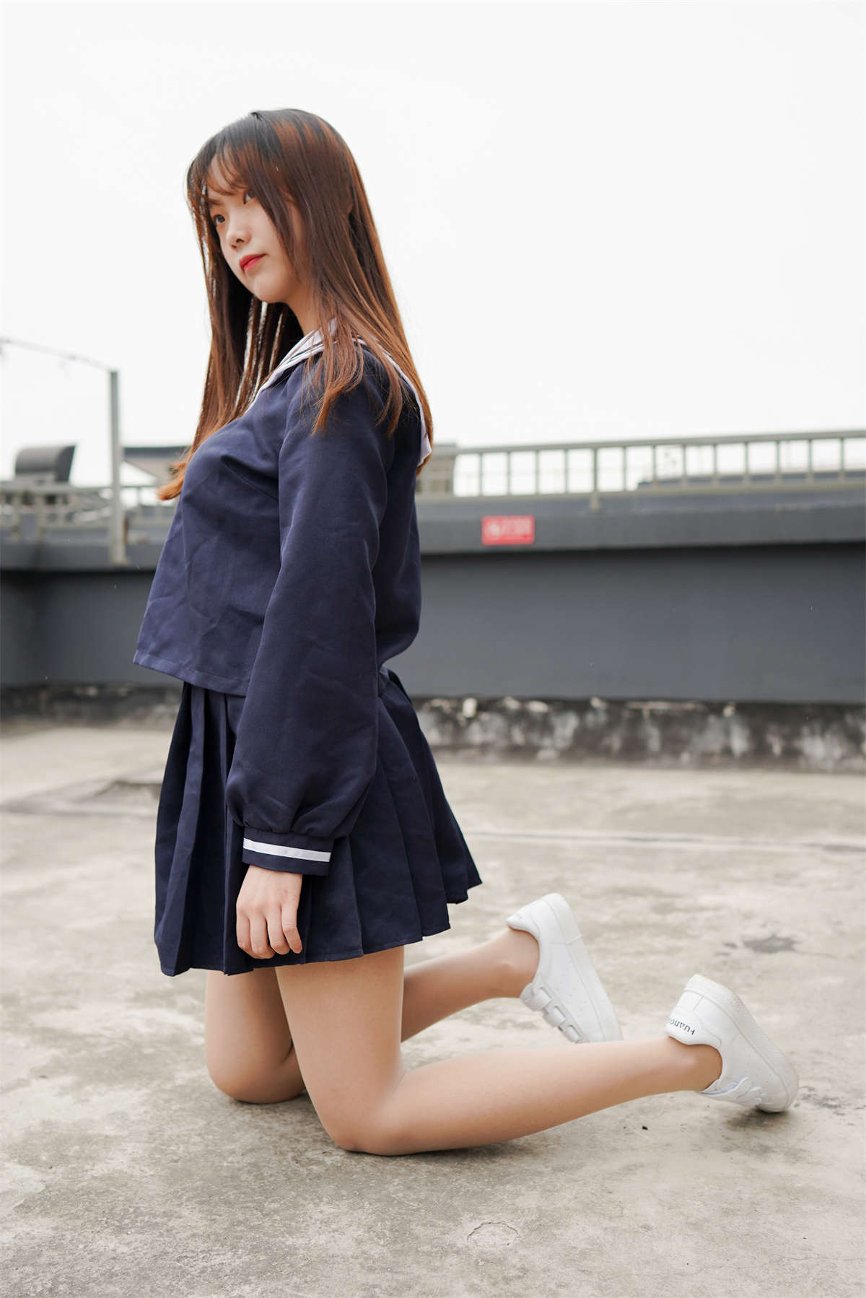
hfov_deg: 36.9
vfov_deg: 53.1
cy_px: 649
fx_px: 1298
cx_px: 433
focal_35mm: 36
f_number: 2.2
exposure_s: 1/500
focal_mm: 24
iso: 125
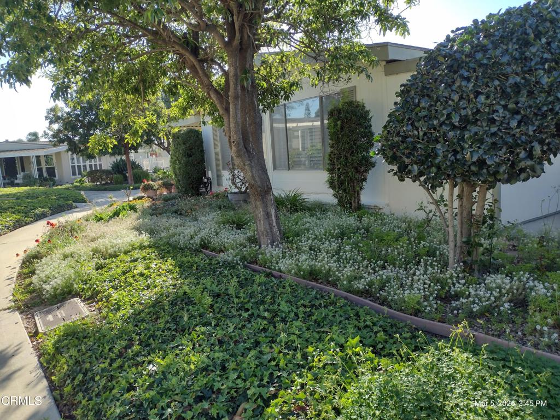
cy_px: 210
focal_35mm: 27
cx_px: 280
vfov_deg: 51.4
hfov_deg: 65.3
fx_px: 437
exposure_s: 1/554
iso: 100
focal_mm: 4.71
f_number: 1.7
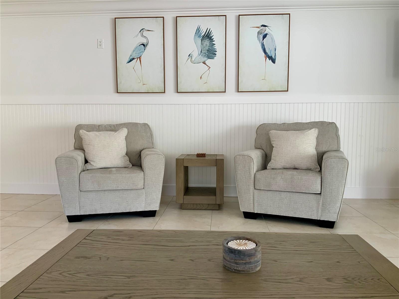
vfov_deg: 48.2
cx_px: 200
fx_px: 334
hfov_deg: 61.7
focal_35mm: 29
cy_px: 150
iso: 32
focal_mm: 3
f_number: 1.8
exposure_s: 1/60
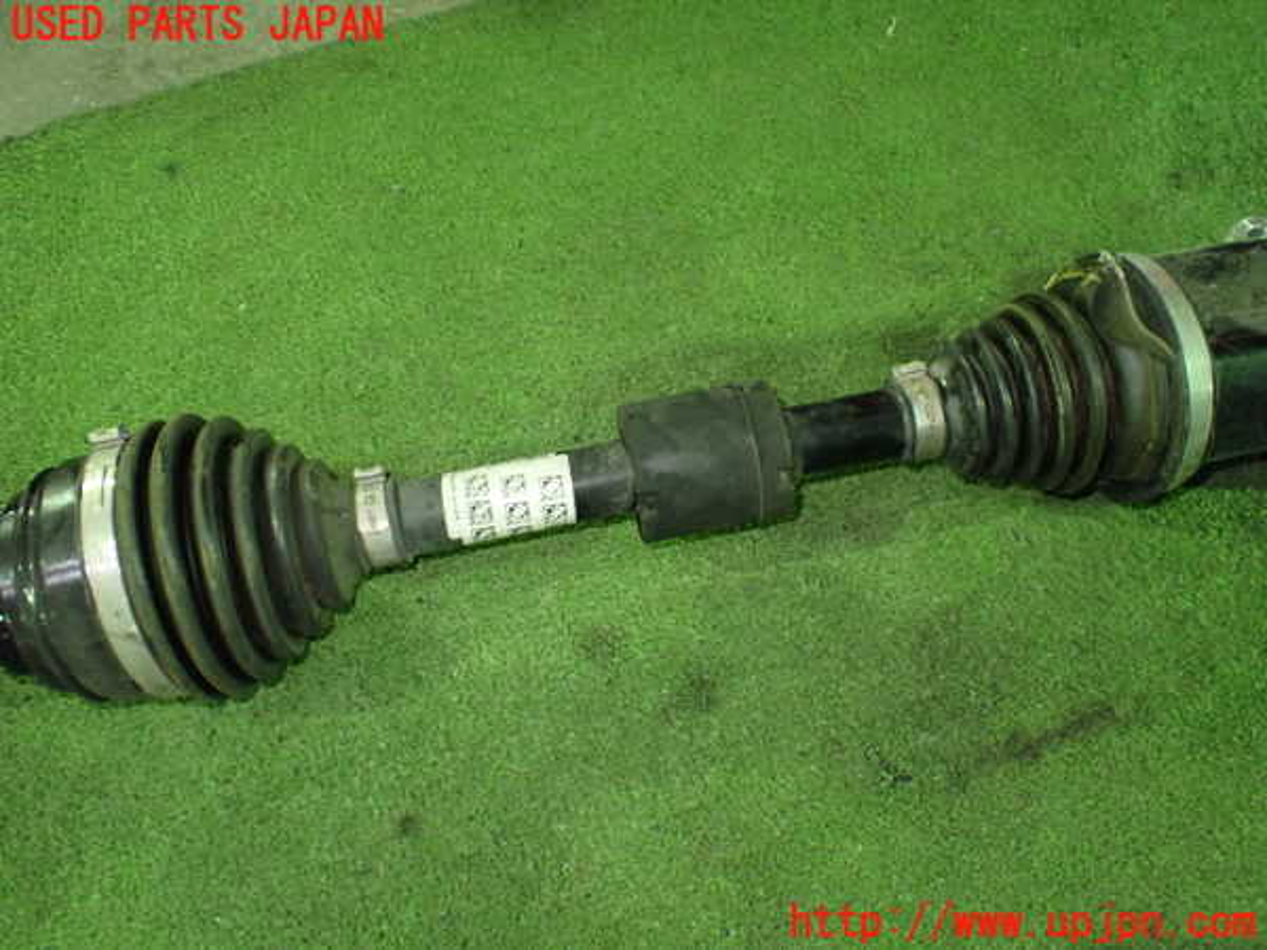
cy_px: 475
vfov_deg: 46.8
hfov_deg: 60.0
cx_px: 634
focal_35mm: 30
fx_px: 1098
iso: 800
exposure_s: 1/30
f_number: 2.3
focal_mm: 5.4
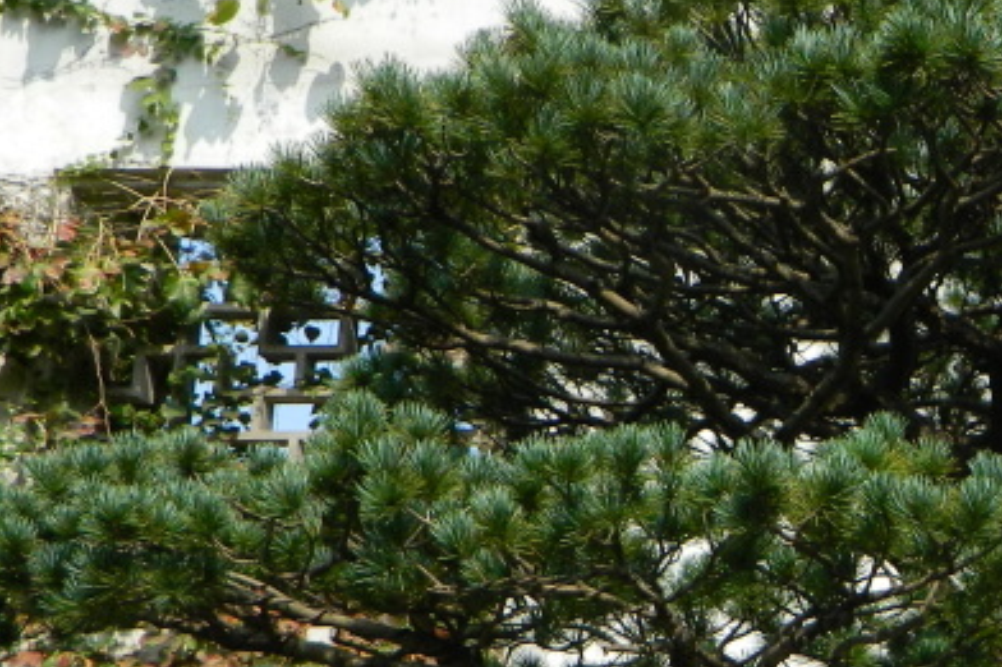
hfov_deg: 26.9
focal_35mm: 68
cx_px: 1143
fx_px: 1892
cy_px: 613
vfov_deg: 19.6
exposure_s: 1/640
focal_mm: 4.5
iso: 80
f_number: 3.1
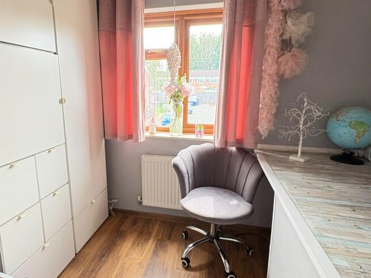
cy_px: 136
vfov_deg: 61.1
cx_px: 158
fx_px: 236
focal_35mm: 22
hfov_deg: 75.9
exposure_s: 1/60
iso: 320
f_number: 2.2
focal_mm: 2.22
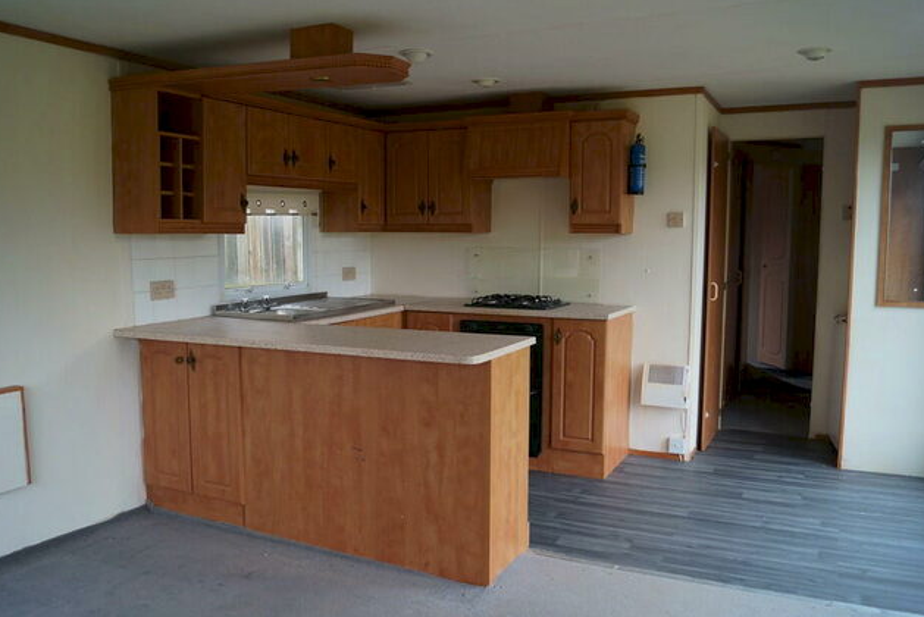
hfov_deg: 61.9
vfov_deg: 43.6
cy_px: 315
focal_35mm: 30
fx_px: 770
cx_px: 433
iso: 400
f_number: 4
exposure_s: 1/60
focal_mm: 18
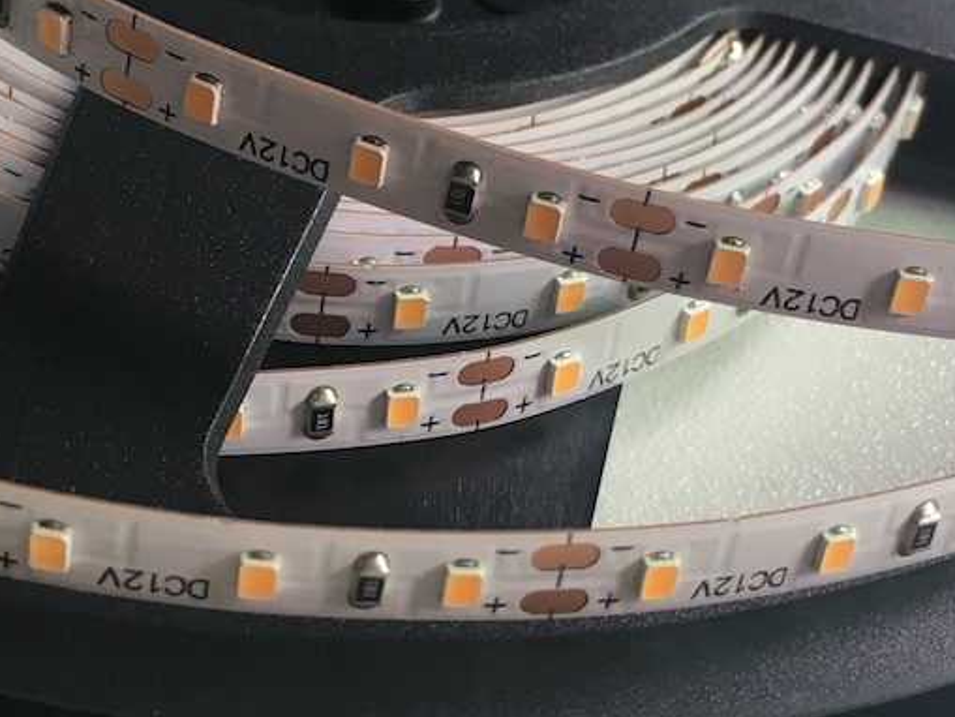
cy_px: 334
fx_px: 2263
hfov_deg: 23.8
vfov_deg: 18.0
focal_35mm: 82
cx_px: 435
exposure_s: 1/33
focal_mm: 4.15
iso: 25
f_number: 2.2
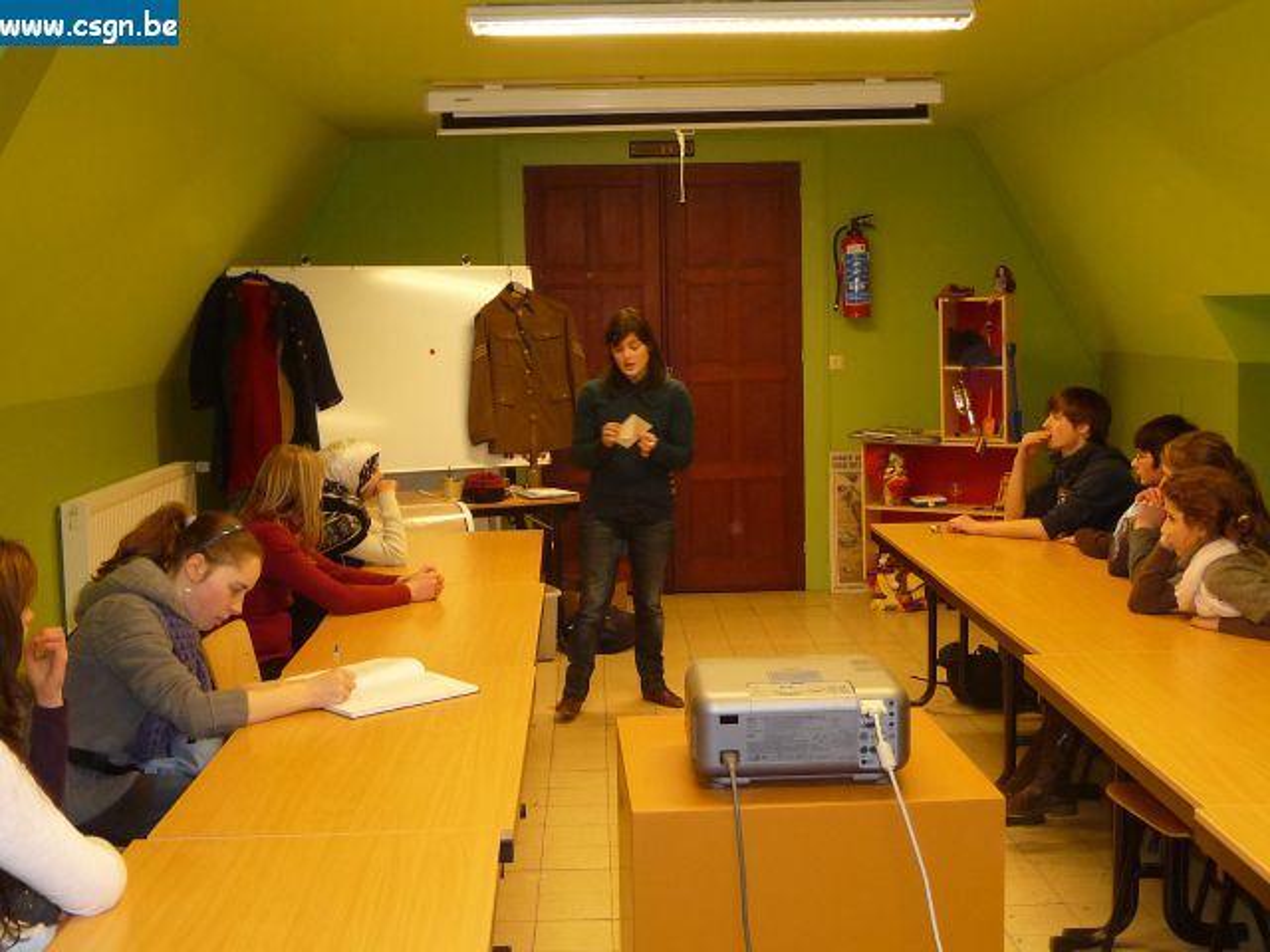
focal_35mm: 43
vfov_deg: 33.6
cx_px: 635
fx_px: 1578
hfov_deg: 43.9
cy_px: 476
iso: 250
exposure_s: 1/30
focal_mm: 5.3
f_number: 3.5
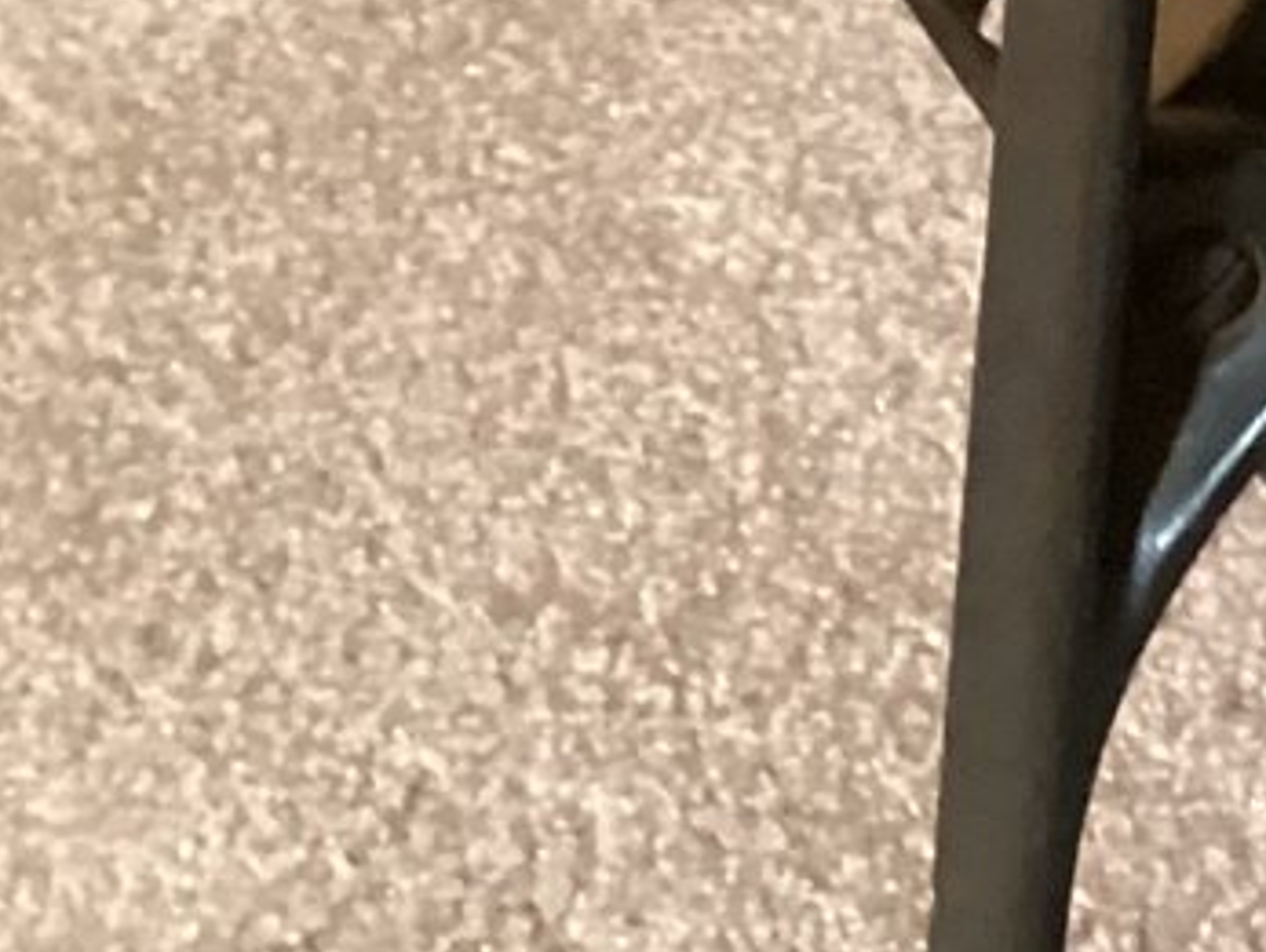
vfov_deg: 10.9
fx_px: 4942
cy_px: 31
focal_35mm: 135
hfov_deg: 12.5
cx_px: 2698
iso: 640
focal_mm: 3.3
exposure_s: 1/30
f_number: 2.4
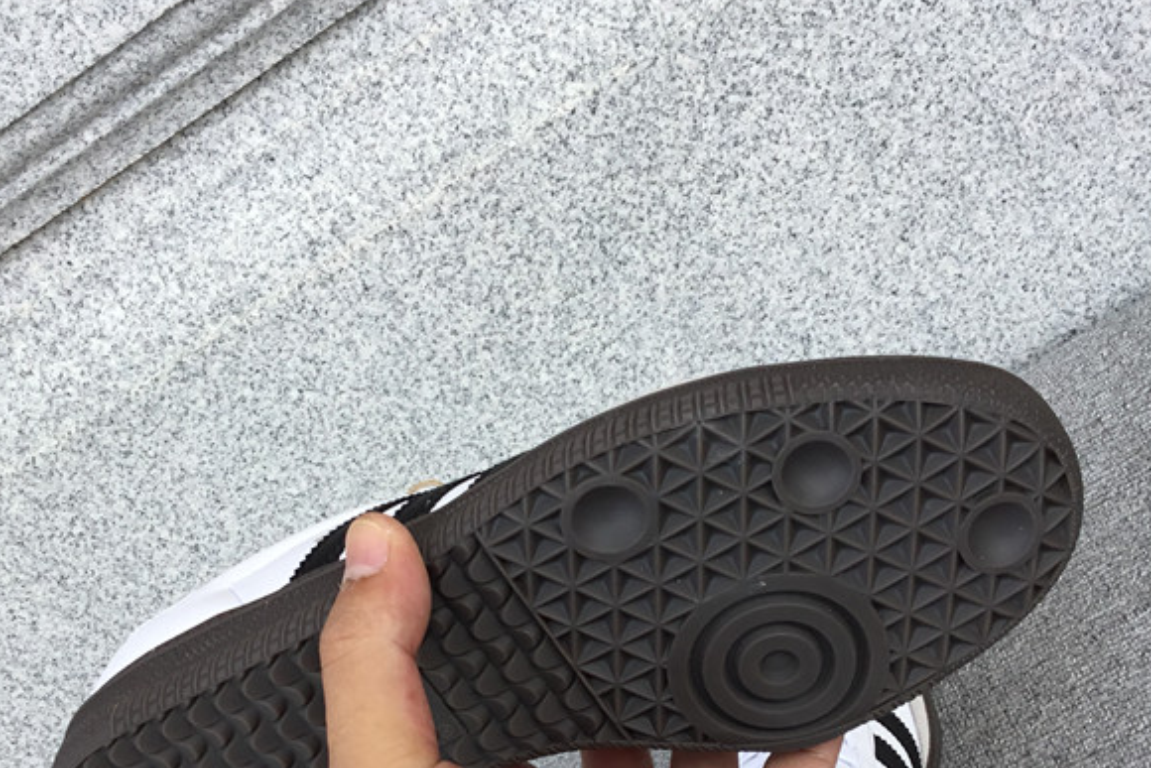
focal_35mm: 50
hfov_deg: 39.6
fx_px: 1599
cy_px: 549
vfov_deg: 26.8
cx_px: 581
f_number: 2.4
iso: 25
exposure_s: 1/270
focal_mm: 3.3
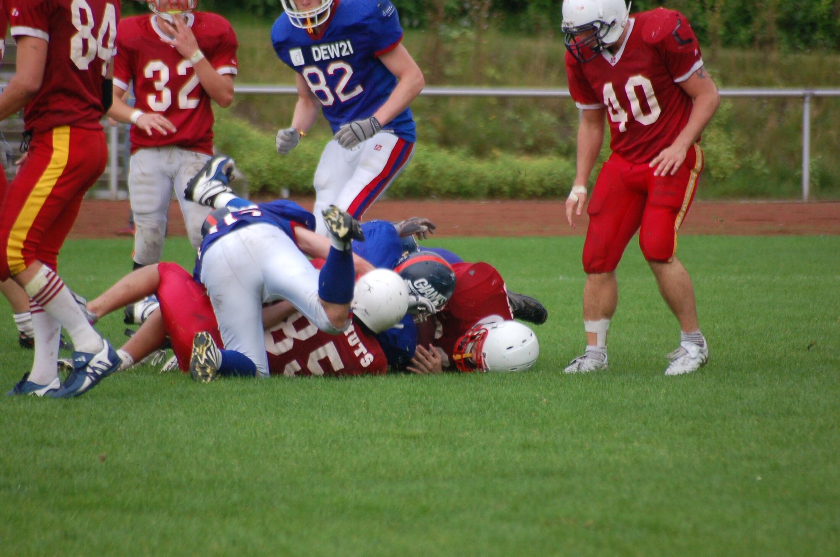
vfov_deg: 3.0
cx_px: 420
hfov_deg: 4.6
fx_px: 10480
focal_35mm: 450
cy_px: 278
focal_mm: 300
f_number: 5.6
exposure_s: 1/320
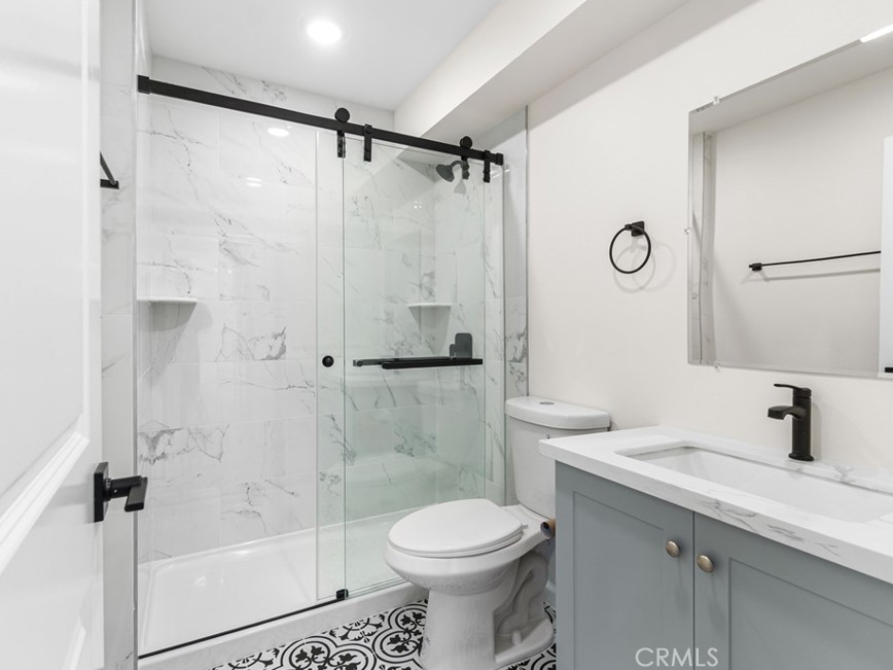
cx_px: 453
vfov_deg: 74.7
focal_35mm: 17
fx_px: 439
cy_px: 321
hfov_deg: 91.0
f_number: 7.1
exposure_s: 1/2.5
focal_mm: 10
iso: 100
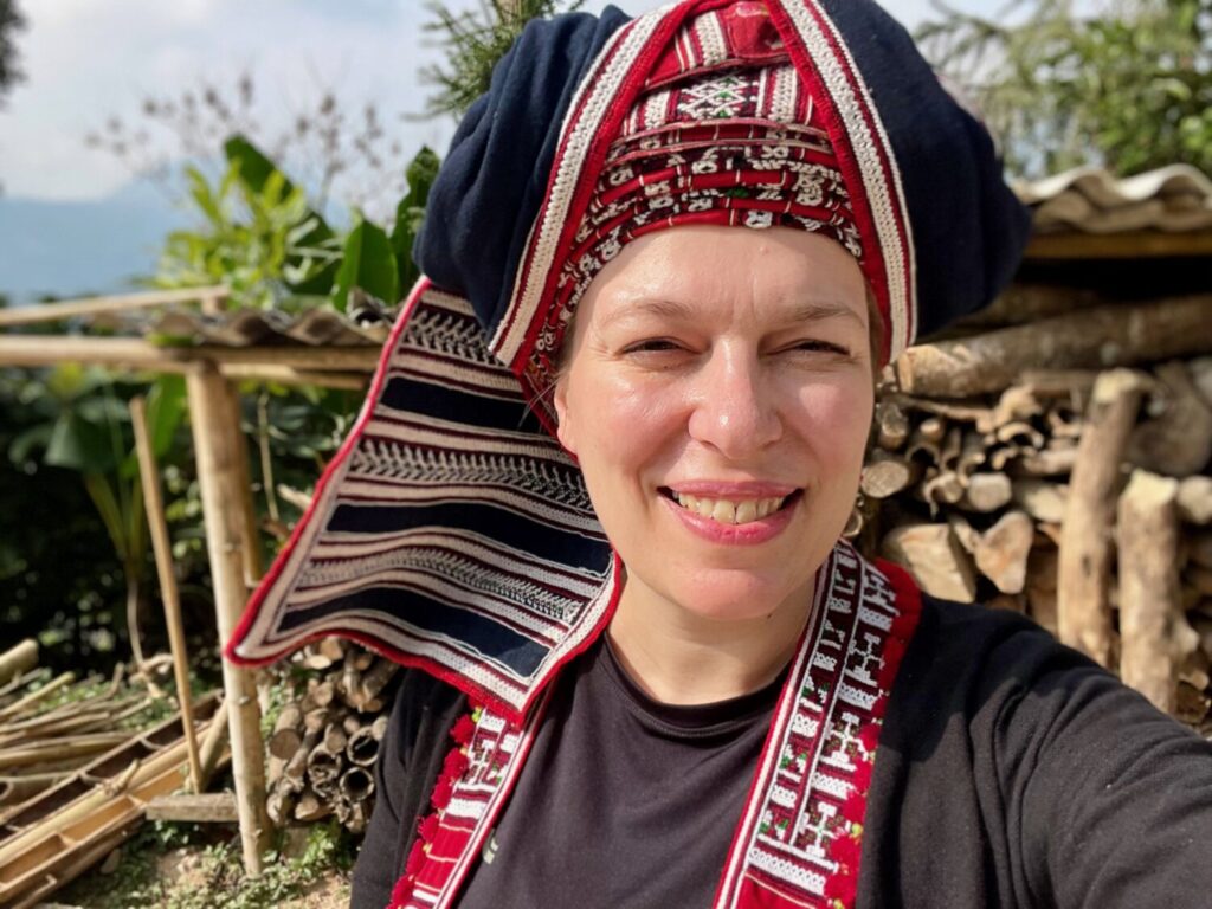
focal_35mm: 30
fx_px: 1050
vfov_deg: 46.8
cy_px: 454
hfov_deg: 60.0
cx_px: 606
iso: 32
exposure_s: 1/1225
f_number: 2.2
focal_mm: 2.71
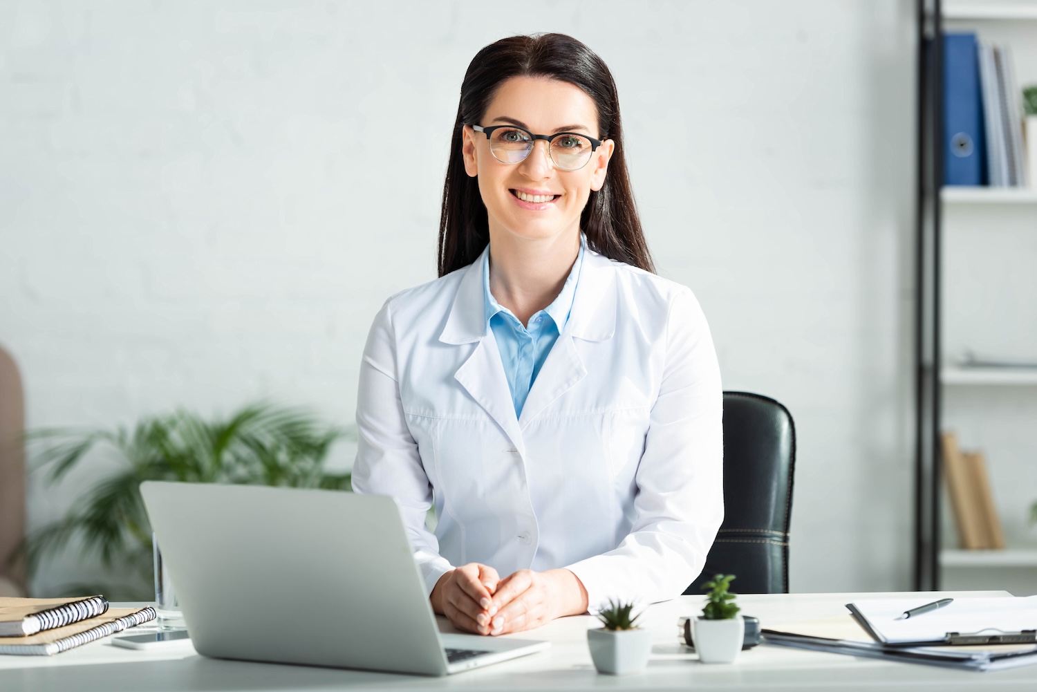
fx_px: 3602
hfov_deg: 16.4
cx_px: 518
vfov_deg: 11.0
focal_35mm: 125
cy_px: 346
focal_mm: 125
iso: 64
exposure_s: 1/250
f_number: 3.5
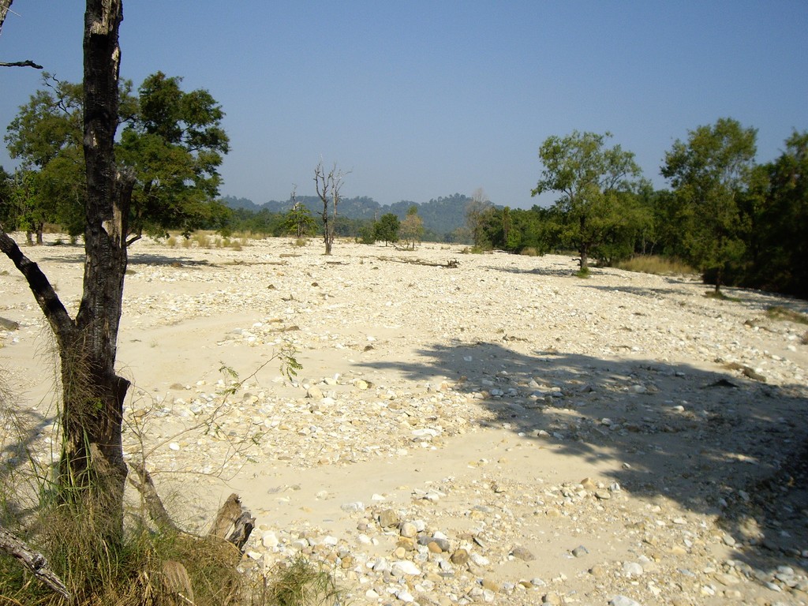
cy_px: 303
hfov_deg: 49.0
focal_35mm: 38
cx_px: 404
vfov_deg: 37.7
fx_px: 887
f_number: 4.3
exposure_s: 1/1000
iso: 100
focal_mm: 6.2
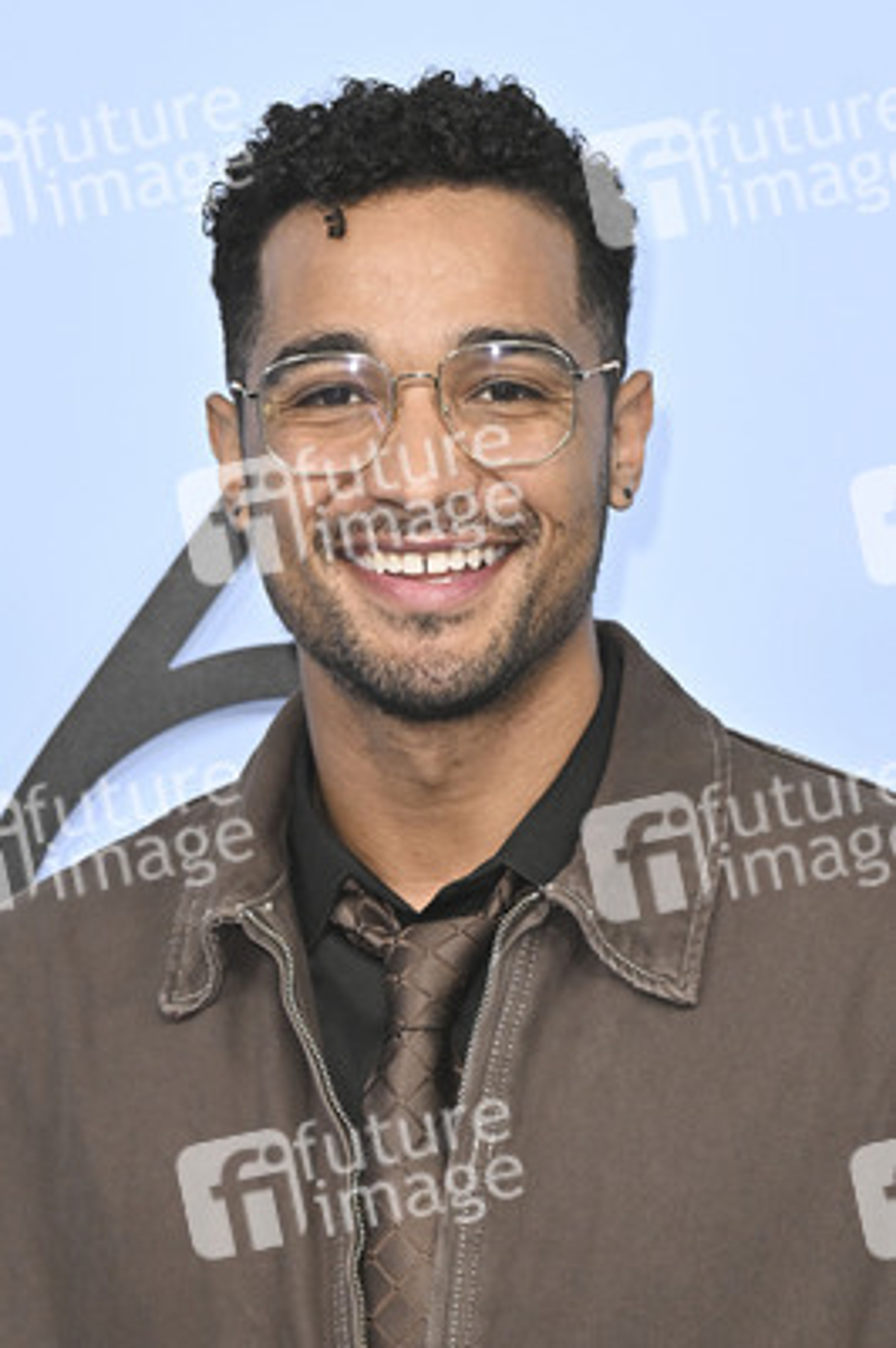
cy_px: 674
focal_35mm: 108
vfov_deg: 18.9
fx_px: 4039
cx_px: 448
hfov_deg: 12.7
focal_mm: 72
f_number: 5.6
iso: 1600
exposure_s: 1/320
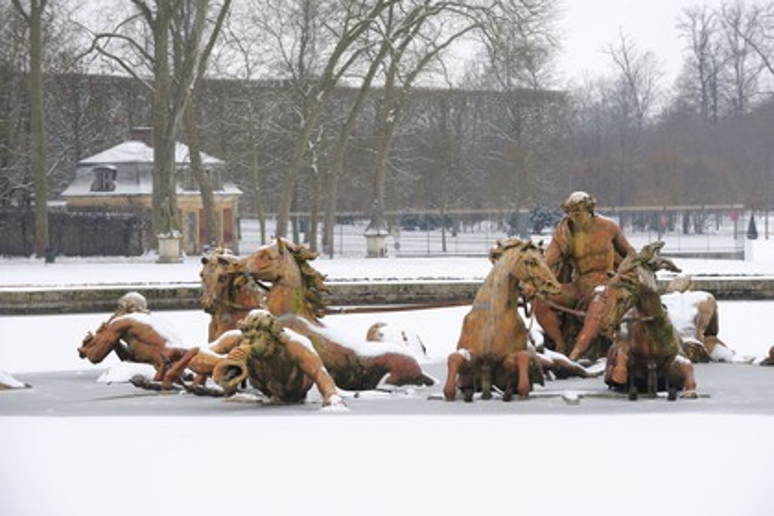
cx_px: 387
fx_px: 3332
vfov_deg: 8.9
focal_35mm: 155
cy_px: 258
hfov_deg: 13.2
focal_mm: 155
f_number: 7.1
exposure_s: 1/160
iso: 400
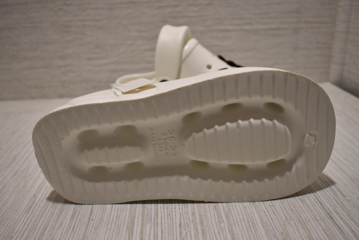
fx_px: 329
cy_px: 120
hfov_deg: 57.2
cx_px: 180
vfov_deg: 40.0
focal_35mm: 33
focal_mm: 22
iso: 100
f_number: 4
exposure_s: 1/13
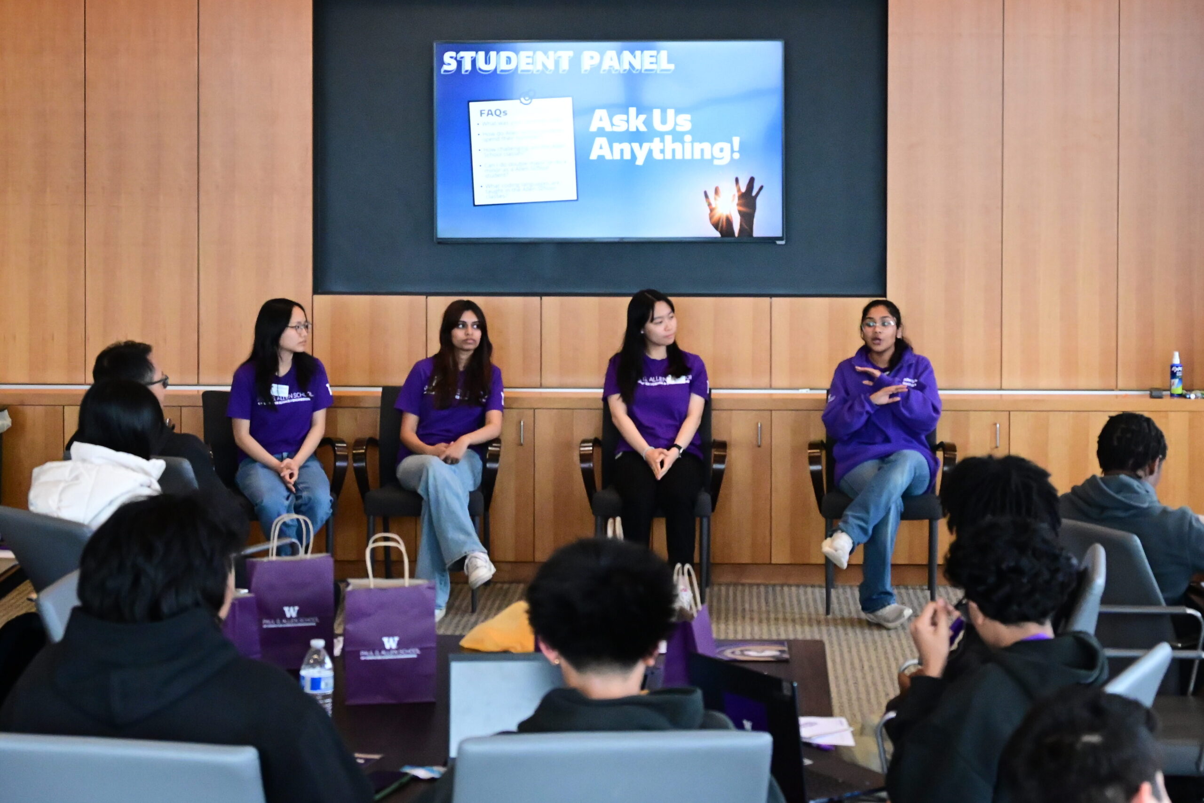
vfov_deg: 30.5
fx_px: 1472
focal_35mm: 44
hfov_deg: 44.5
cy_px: 402
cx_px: 602
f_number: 5.3
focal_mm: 44
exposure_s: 1/800
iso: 10000
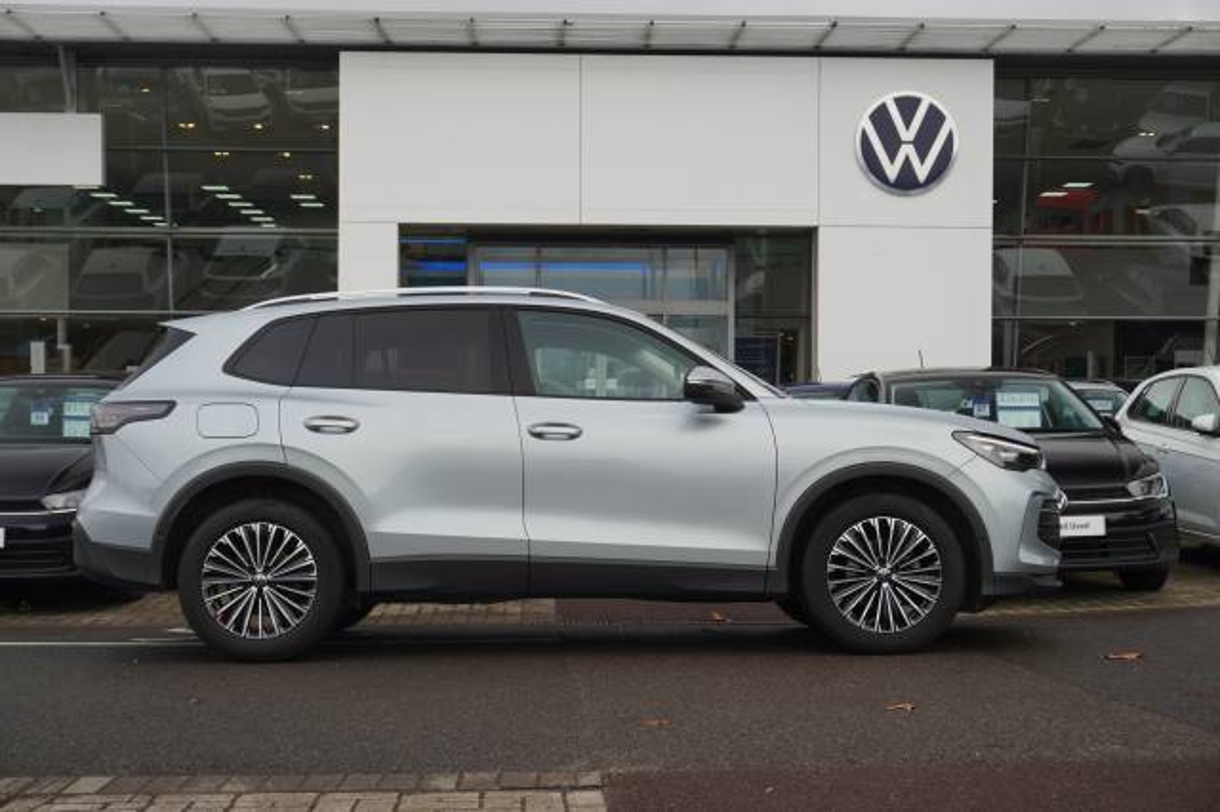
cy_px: 406
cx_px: 610
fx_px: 1677
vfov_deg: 27.2
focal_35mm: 50
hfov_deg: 40.0
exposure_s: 1/100
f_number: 6.3
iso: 100
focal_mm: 33
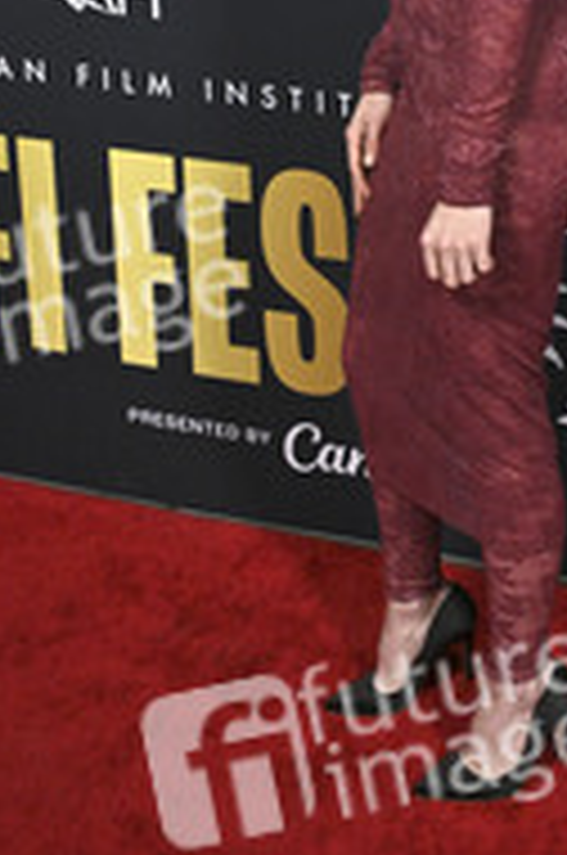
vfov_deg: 24.6
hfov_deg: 16.8
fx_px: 1897
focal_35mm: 80
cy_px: 68
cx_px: 504
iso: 2500
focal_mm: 38
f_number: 6.3
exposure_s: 1/320
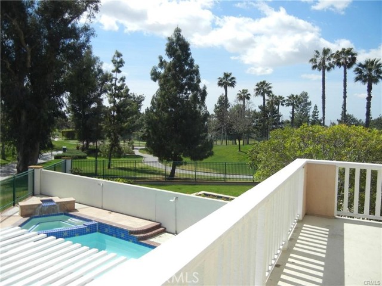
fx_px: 331
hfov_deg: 60.0
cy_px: 143
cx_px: 191
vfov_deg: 46.8
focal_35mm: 30
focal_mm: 5.4
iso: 160
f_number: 7
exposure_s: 1/374
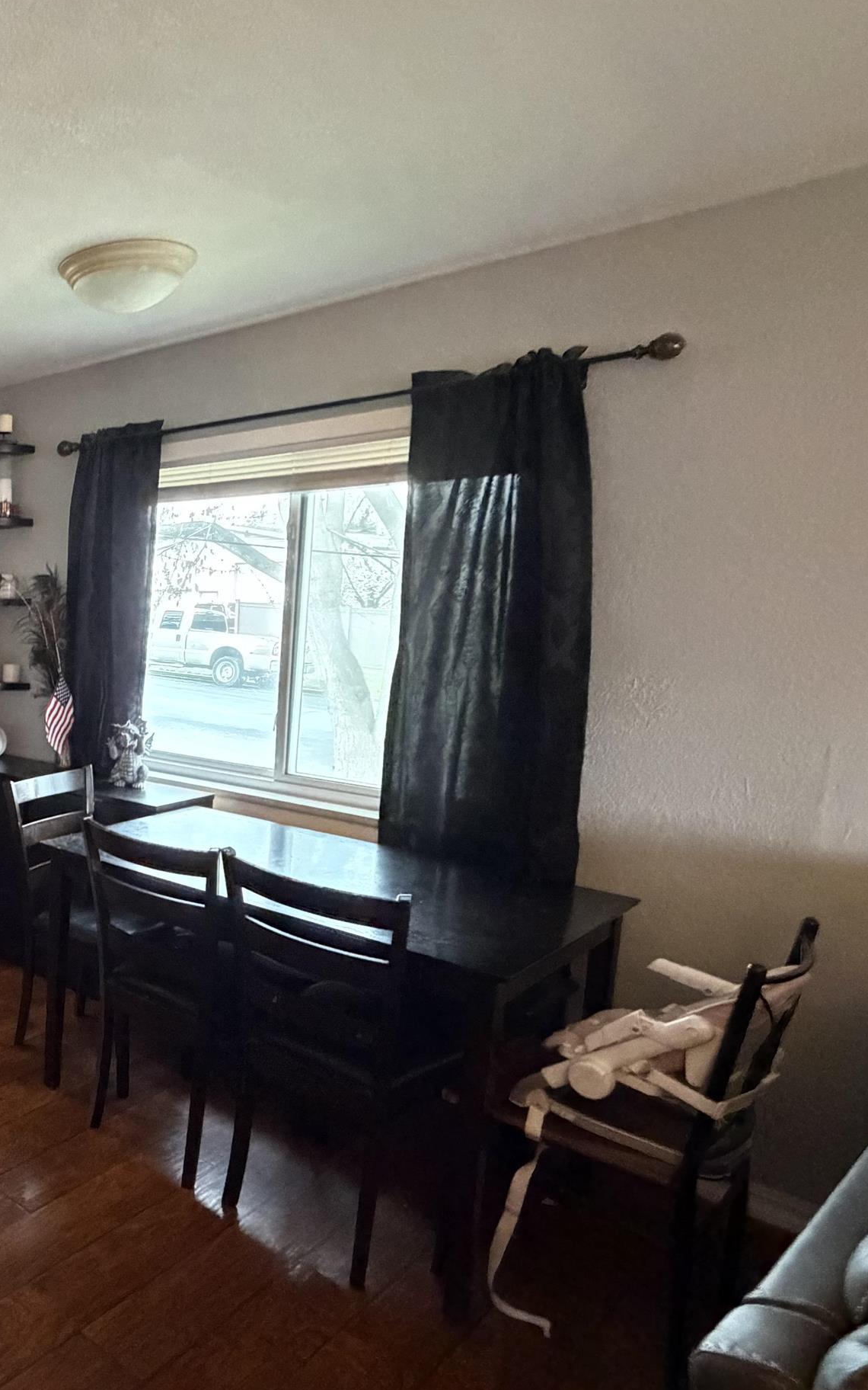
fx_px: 946
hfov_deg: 38.9
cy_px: 735
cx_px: -123
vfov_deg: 72.5
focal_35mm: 25
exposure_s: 1/60
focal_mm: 2.22
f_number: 2.2
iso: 1250
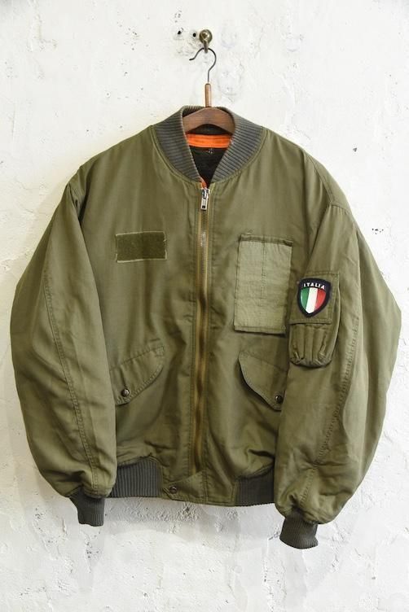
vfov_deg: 50.7
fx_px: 647
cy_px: 306
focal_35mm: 38
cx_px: 204
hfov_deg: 35.1
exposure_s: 1/80
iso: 3200
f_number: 6.3
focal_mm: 38
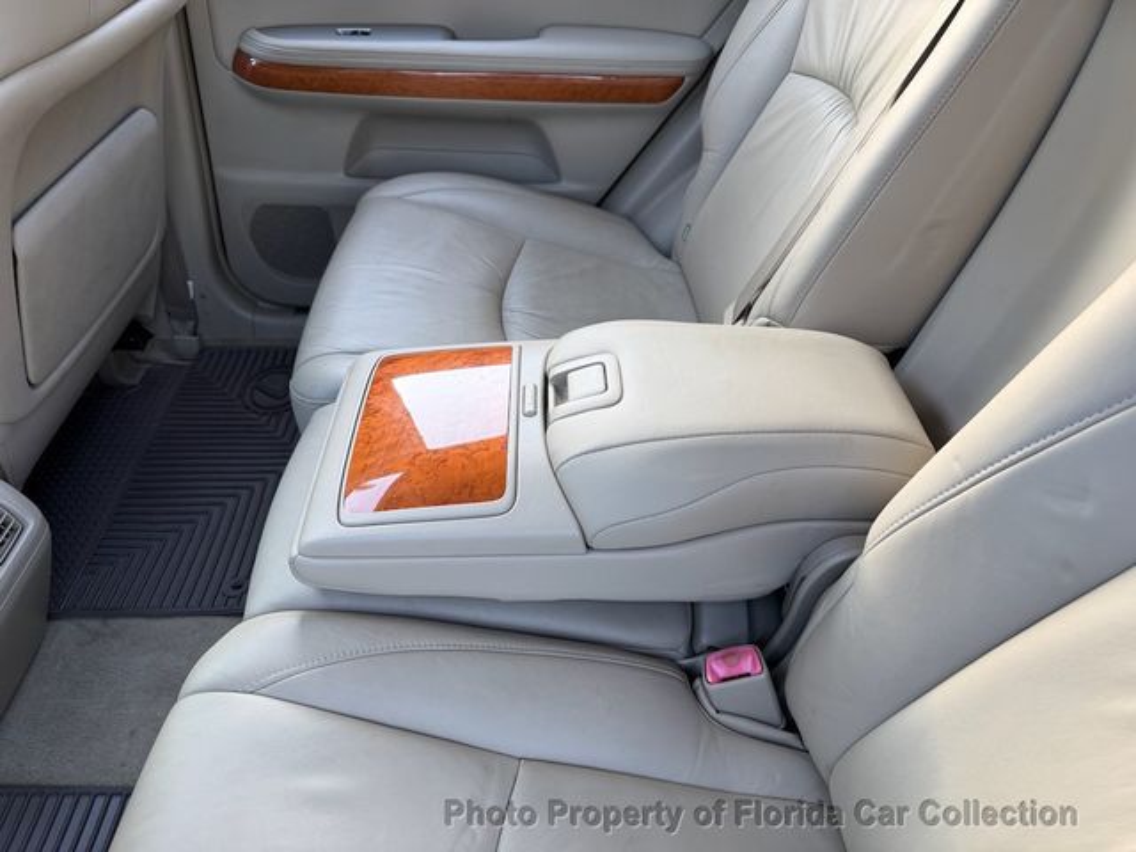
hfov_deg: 71.6
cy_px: 426
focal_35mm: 24
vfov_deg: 56.8
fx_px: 788
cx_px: 568
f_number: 1.78
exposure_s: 1/121
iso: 80
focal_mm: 6.76
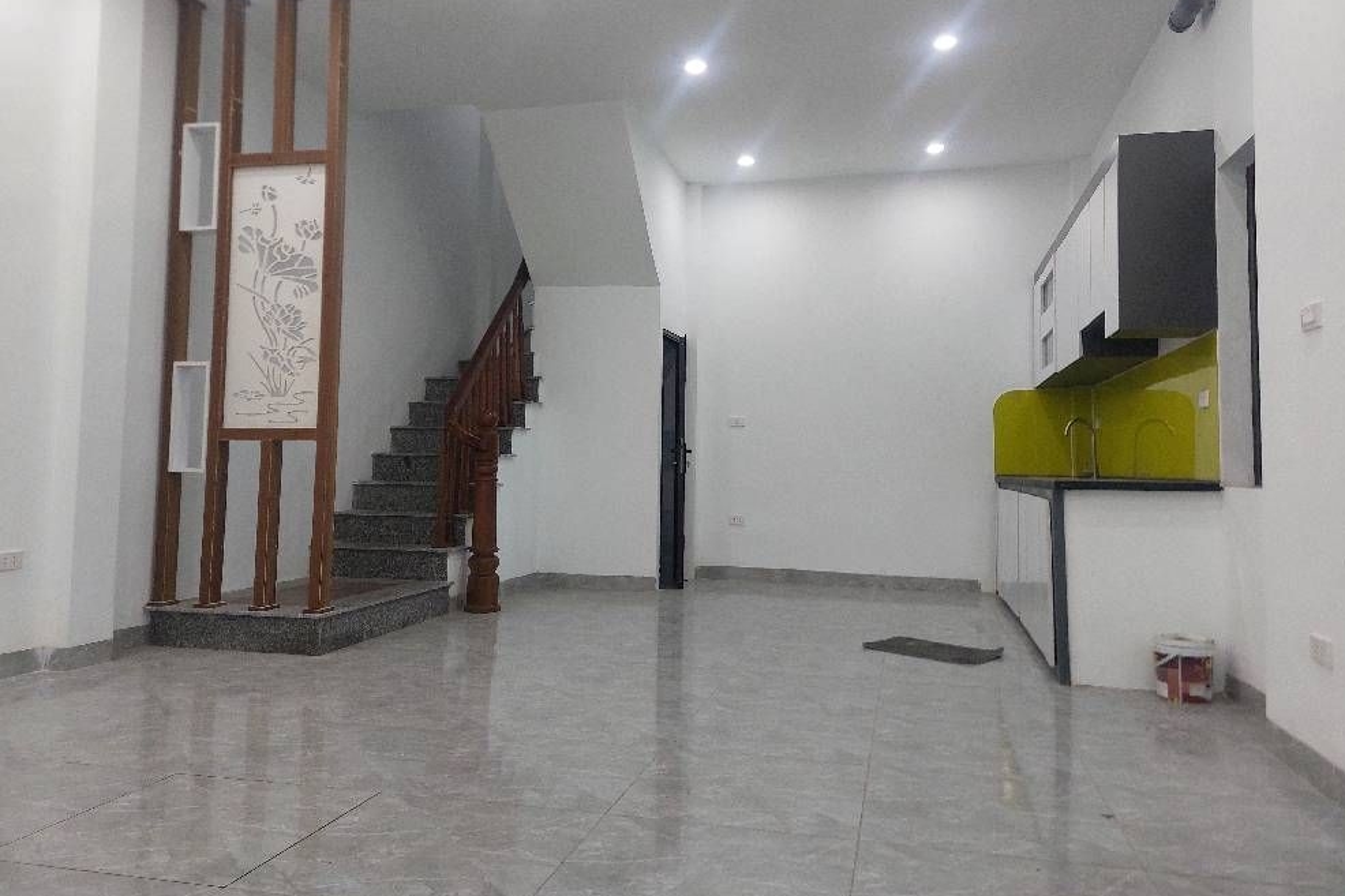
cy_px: 425
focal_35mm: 27
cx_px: 666
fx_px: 1009
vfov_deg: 47.9
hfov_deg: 67.4
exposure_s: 1/100
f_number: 1.8
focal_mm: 5.23
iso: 160
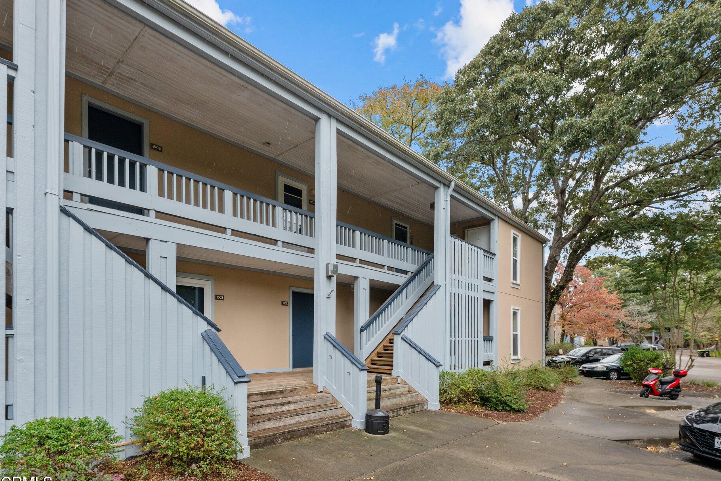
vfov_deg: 67.4
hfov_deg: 90.0
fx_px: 360
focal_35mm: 18
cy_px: 237
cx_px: 345
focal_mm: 16
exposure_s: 1/125
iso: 400
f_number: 9
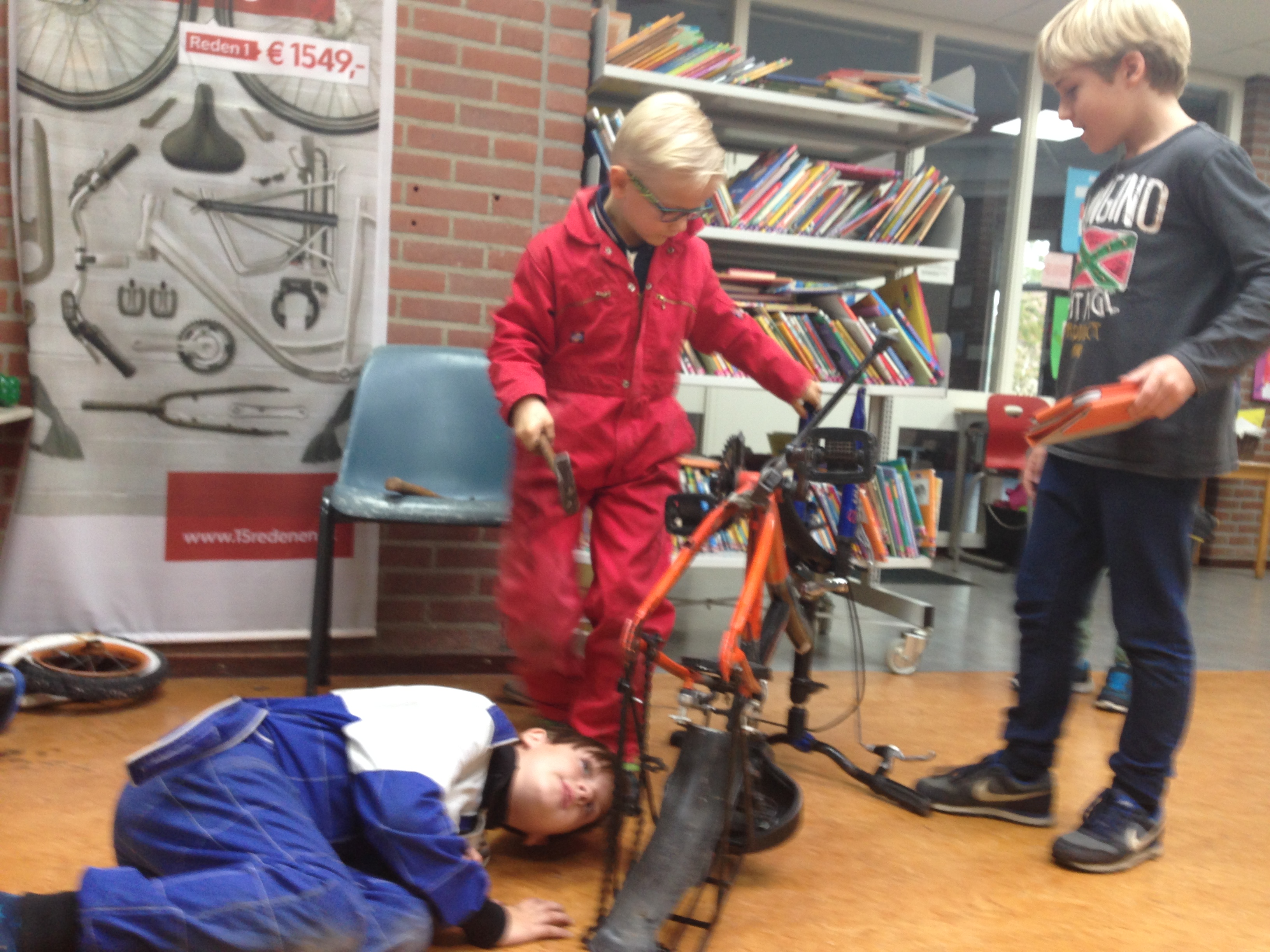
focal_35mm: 33
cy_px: 476
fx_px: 1211
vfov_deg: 42.9
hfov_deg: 55.4
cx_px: 635
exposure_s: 1/20
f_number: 2.4
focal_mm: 4.12
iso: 64
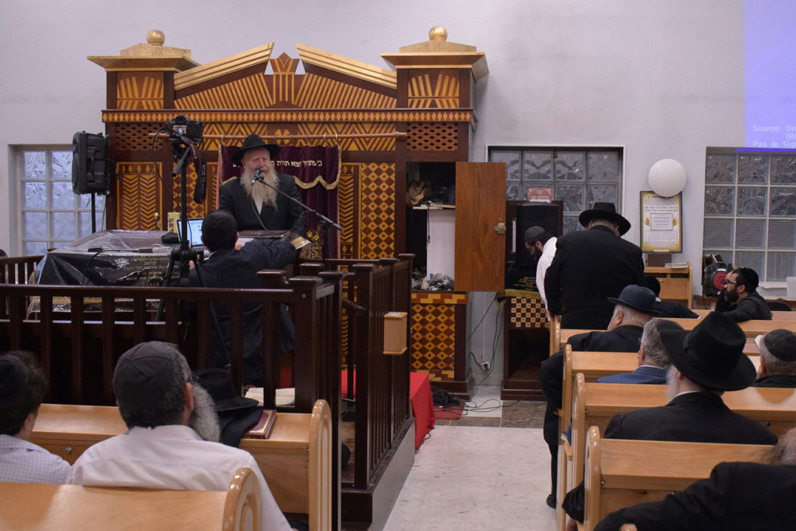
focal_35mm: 42
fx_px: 922
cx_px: 431
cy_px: 307
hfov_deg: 46.7
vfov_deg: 32.1
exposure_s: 1/160
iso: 2500
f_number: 5.6
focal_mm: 21
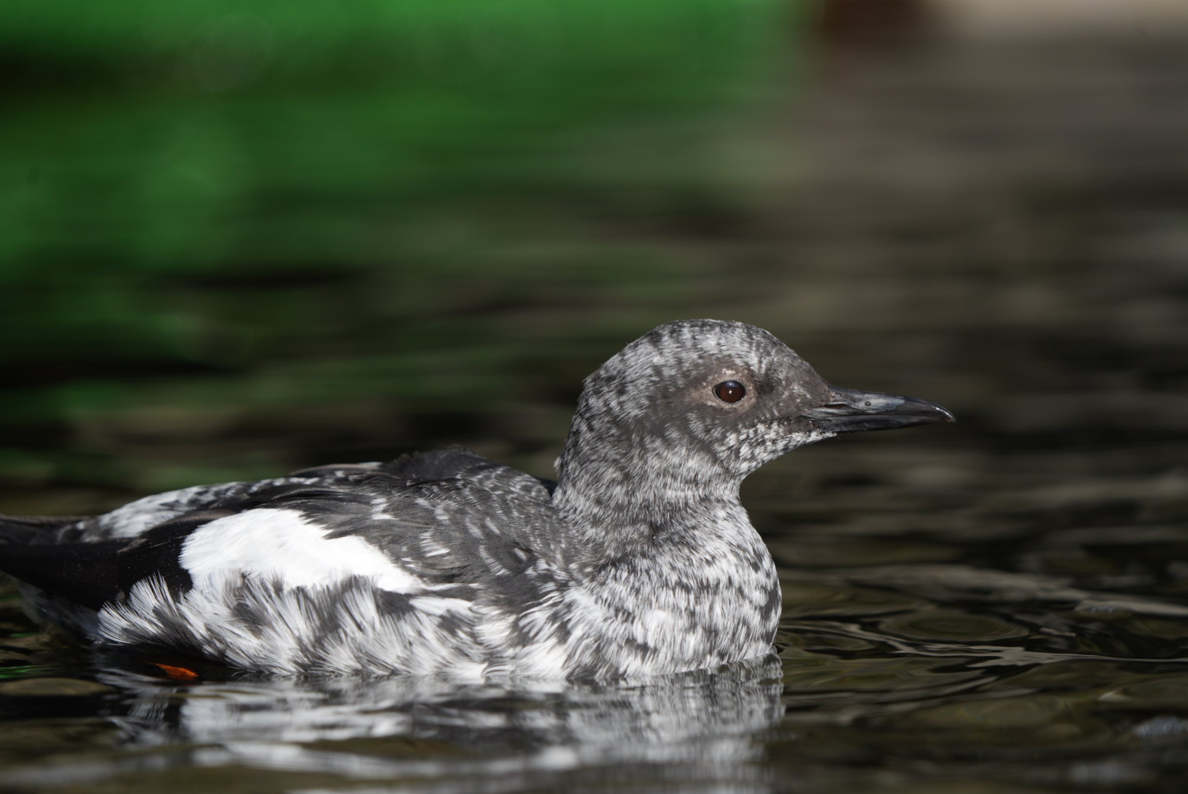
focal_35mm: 546
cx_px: 563
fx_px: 18030
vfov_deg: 2.5
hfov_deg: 3.8
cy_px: 415
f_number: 6.3
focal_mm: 500
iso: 125
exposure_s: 1/400
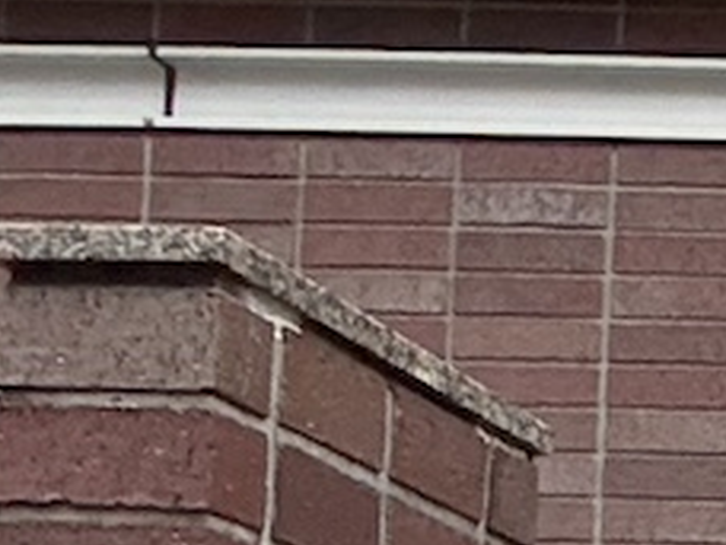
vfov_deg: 9.2
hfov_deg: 9.4
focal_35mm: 151
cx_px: 2353
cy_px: 1120
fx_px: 3167
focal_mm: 2.69
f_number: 1.9
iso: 100
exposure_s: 1/60
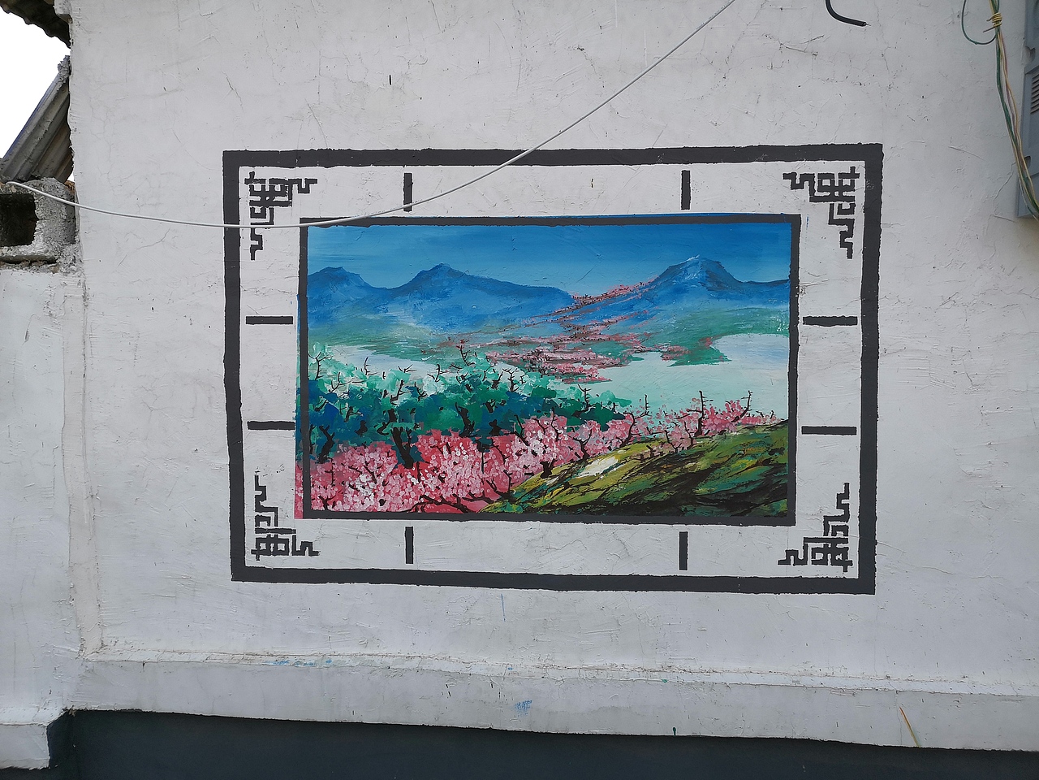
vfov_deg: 53.1
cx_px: 520
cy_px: 390
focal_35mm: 26
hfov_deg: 67.3
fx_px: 780
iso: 50
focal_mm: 4.75
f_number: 1.8
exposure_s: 1/481
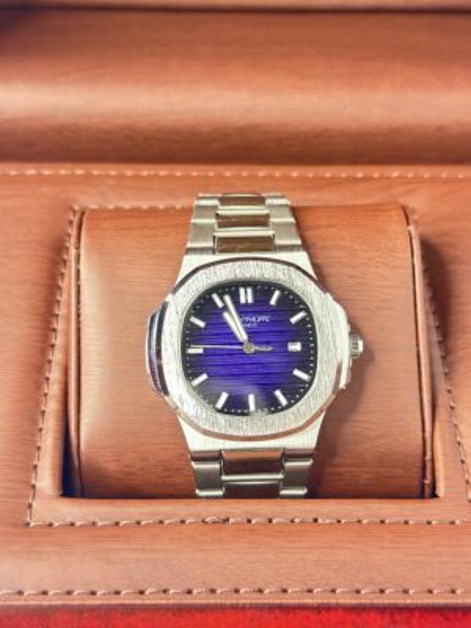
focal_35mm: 48
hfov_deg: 30.3
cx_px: 236
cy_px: 314
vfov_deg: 39.7
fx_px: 871
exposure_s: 1/53
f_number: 1.78
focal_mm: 6.86
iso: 400
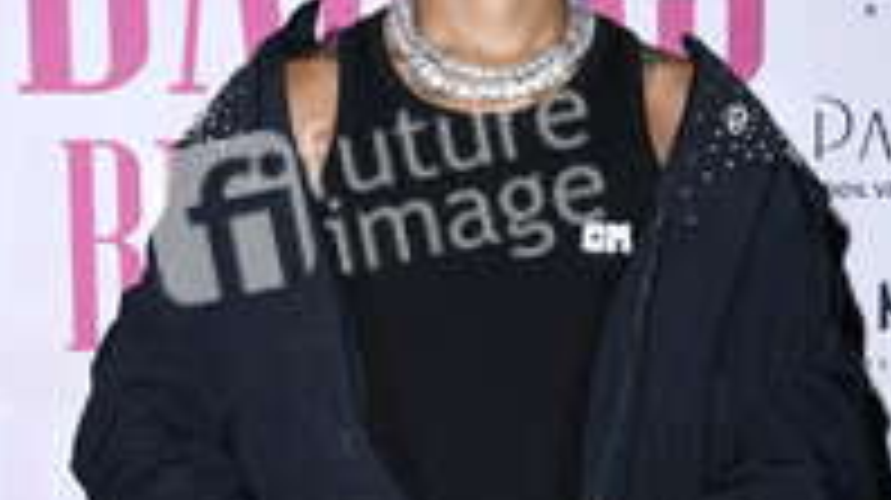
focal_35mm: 93
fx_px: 2195
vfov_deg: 12.9
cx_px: 504
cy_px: 423
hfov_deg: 22.9
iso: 1000
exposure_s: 1/250
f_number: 5.6
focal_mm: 44
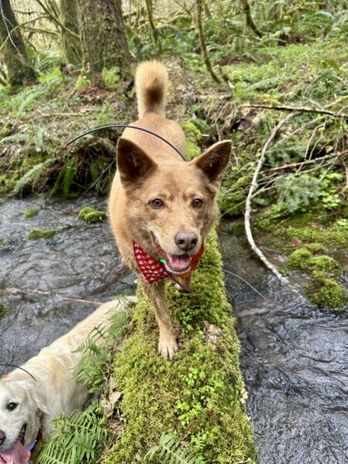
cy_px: 232
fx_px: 322
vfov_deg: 71.6
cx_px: 174
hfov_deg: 56.8
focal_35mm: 24
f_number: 1.78
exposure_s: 1/139
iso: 64
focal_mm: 6.86
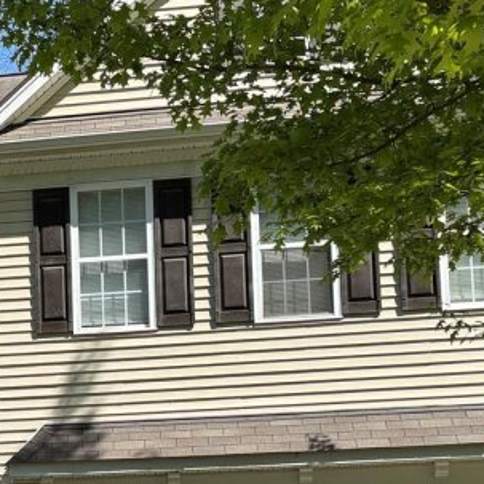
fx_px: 1440
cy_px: 502
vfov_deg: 18.5
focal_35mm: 91
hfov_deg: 18.2
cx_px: -73
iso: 50
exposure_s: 1/1458
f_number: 1.6
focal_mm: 5.96
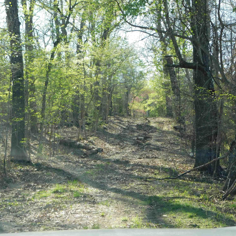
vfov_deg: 20.6
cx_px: 137
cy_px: 118
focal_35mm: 84
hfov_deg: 20.6
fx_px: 648
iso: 125
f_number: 4.3
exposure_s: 1/125
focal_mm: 12.6
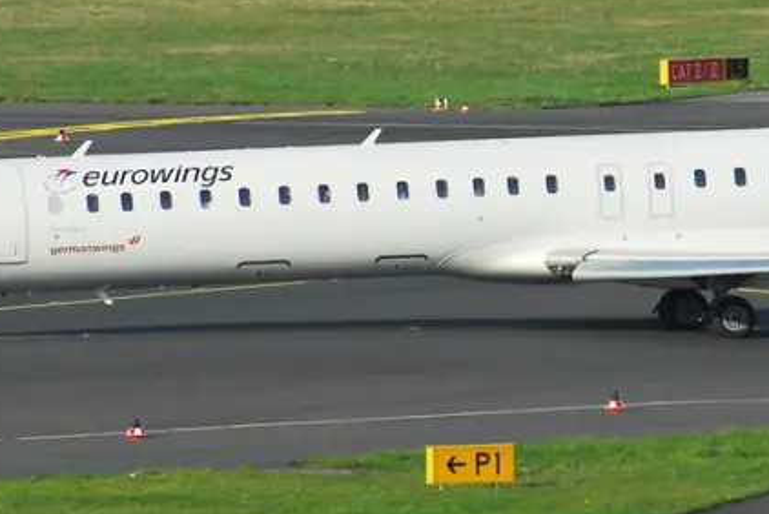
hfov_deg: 2.3
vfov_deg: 1.5
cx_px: 643
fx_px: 19430
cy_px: 251
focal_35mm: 909
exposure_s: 1/500
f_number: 8
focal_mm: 250
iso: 200
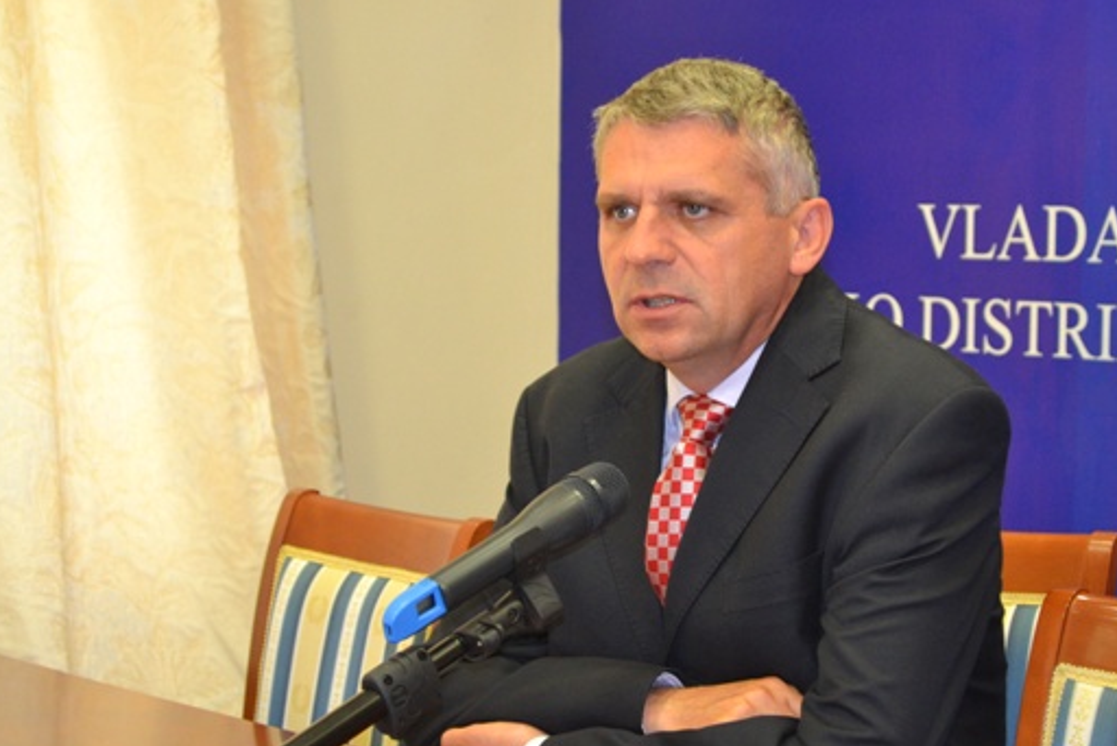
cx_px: 668
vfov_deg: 15.2
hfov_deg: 22.6
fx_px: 2794
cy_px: 359
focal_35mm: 90
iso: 1800
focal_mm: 48
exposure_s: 1/60
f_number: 5.6
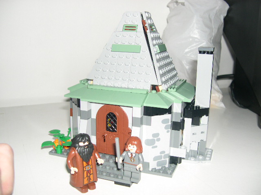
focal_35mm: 38
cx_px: 130
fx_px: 287
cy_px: 98
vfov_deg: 37.7
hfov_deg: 49.0
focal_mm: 8
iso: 100
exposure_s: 1/60
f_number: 2.8
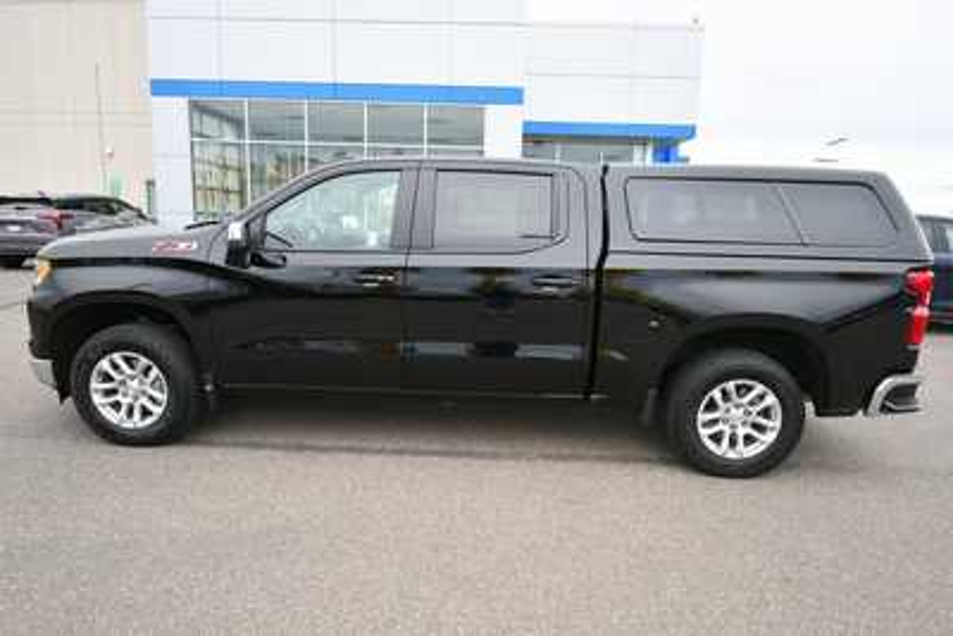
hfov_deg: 81.2
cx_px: 476
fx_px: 556
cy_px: 318
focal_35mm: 21
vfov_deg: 59.5
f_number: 5.6
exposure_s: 1/250
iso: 400
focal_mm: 14
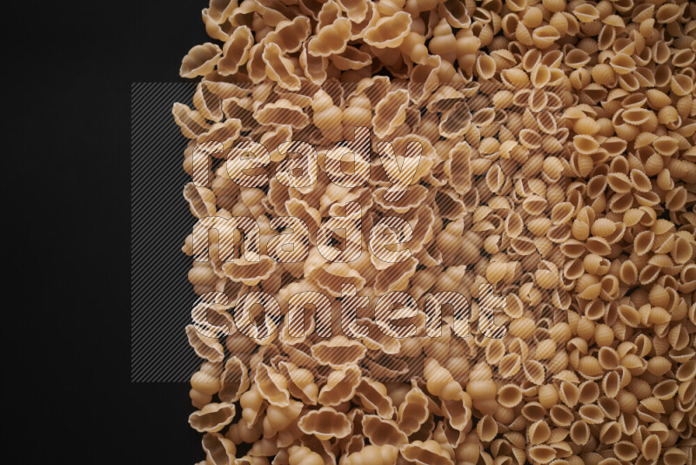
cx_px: 348
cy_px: 232
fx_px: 967
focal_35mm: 50
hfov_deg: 39.6
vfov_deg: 27.0
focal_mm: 50
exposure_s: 1/100
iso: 160
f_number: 8
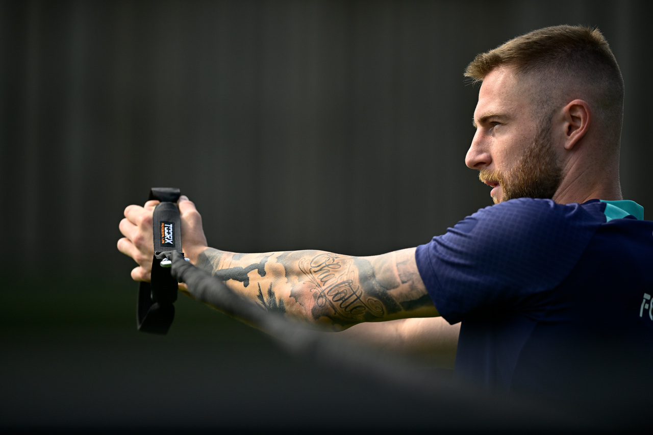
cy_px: 218
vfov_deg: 3.4
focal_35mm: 400
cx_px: 326
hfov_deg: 5.2
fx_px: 7254
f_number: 3.5
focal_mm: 400
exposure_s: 1/4000
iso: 450
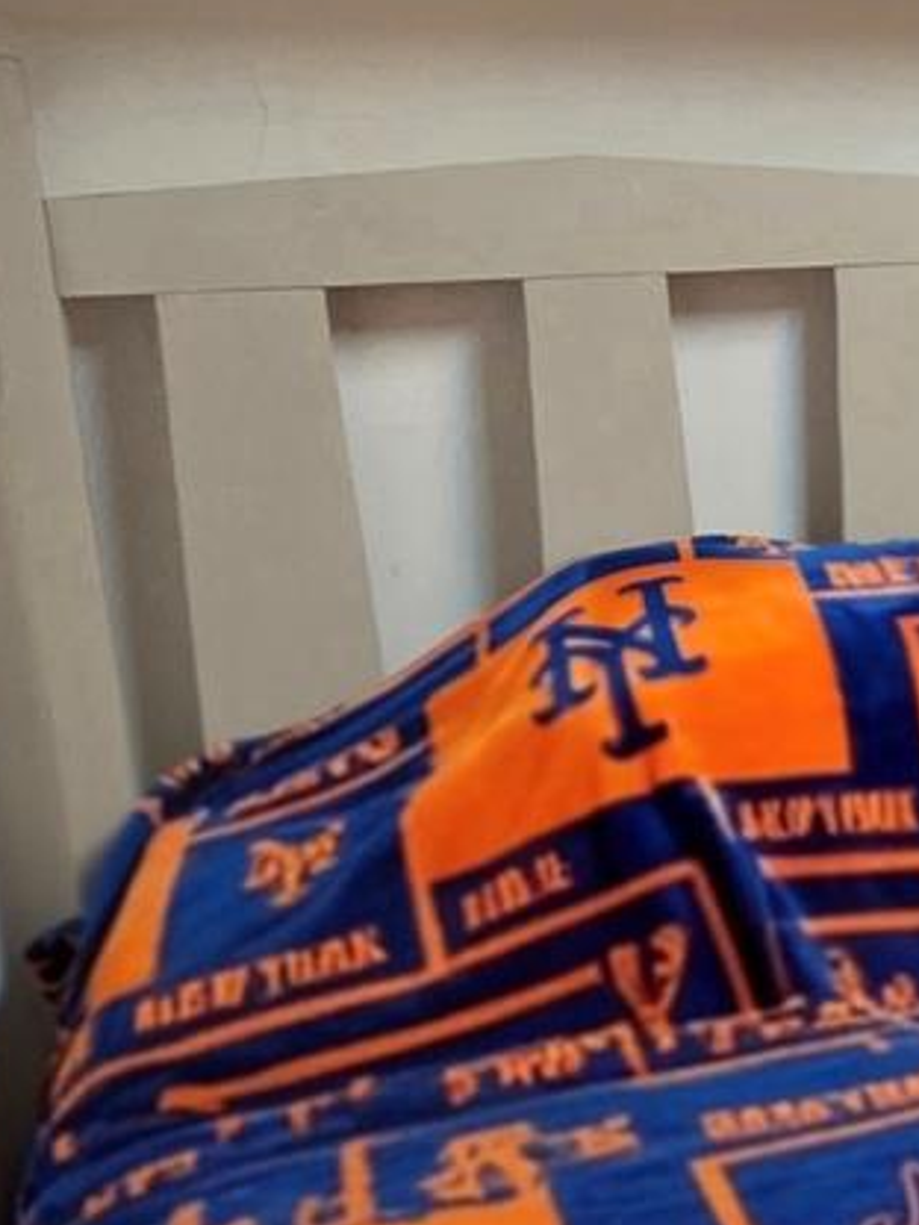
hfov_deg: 22.9
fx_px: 1699
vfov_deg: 39.6
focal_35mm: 48
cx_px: 1470
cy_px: 577
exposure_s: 1/60.2
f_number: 2.2
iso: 400
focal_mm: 2.2
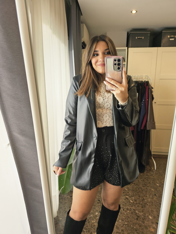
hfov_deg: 58.9
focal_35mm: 23
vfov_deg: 73.9
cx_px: 88
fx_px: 156
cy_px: 117
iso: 80
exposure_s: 1/100
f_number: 1.7
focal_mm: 6.3
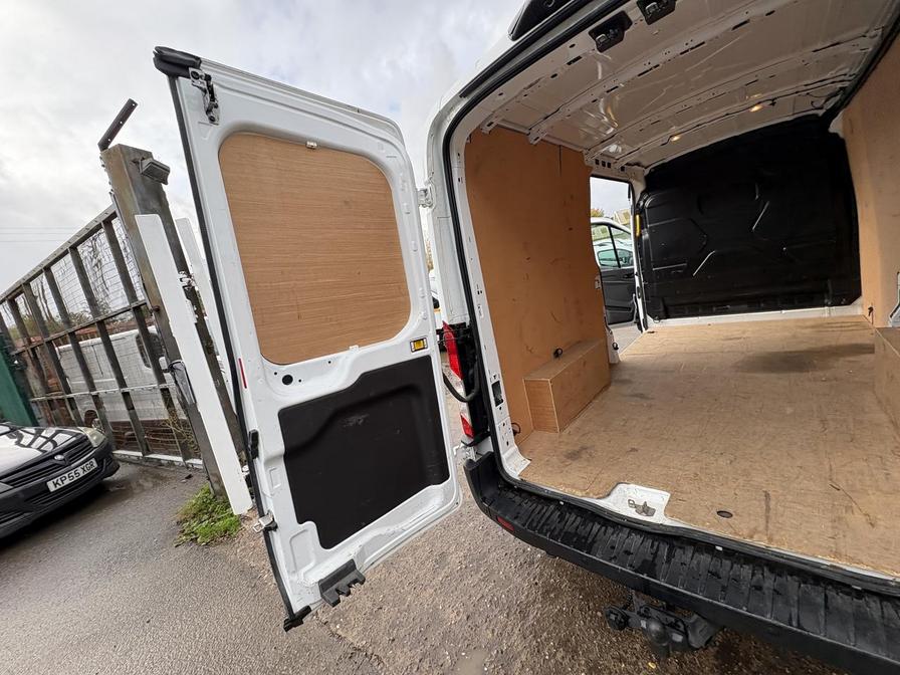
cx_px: 450
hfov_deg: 102.1
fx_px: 364
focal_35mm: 14
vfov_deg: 85.7
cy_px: 338
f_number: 2.2
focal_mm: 2.22
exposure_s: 1/252
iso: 50
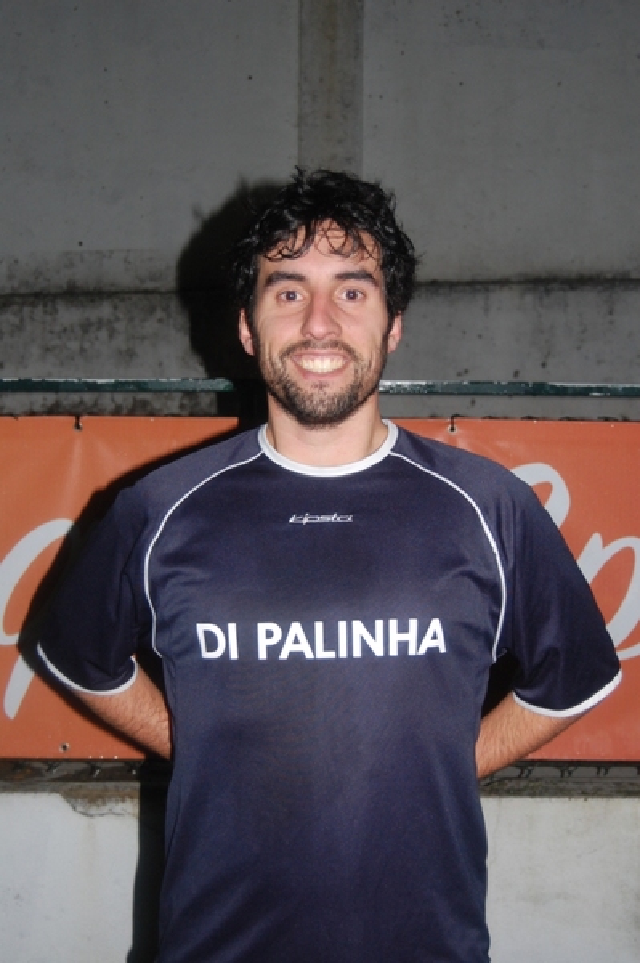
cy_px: 482
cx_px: 320
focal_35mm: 52
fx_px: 1402
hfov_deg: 25.7
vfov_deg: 37.9
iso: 400
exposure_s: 1/60
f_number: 4.8
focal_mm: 35
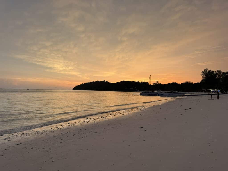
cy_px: 86
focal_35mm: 24
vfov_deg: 56.8
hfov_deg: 71.6
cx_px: 114
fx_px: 158
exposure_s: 1/152
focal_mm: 6.76
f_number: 1.78
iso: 64
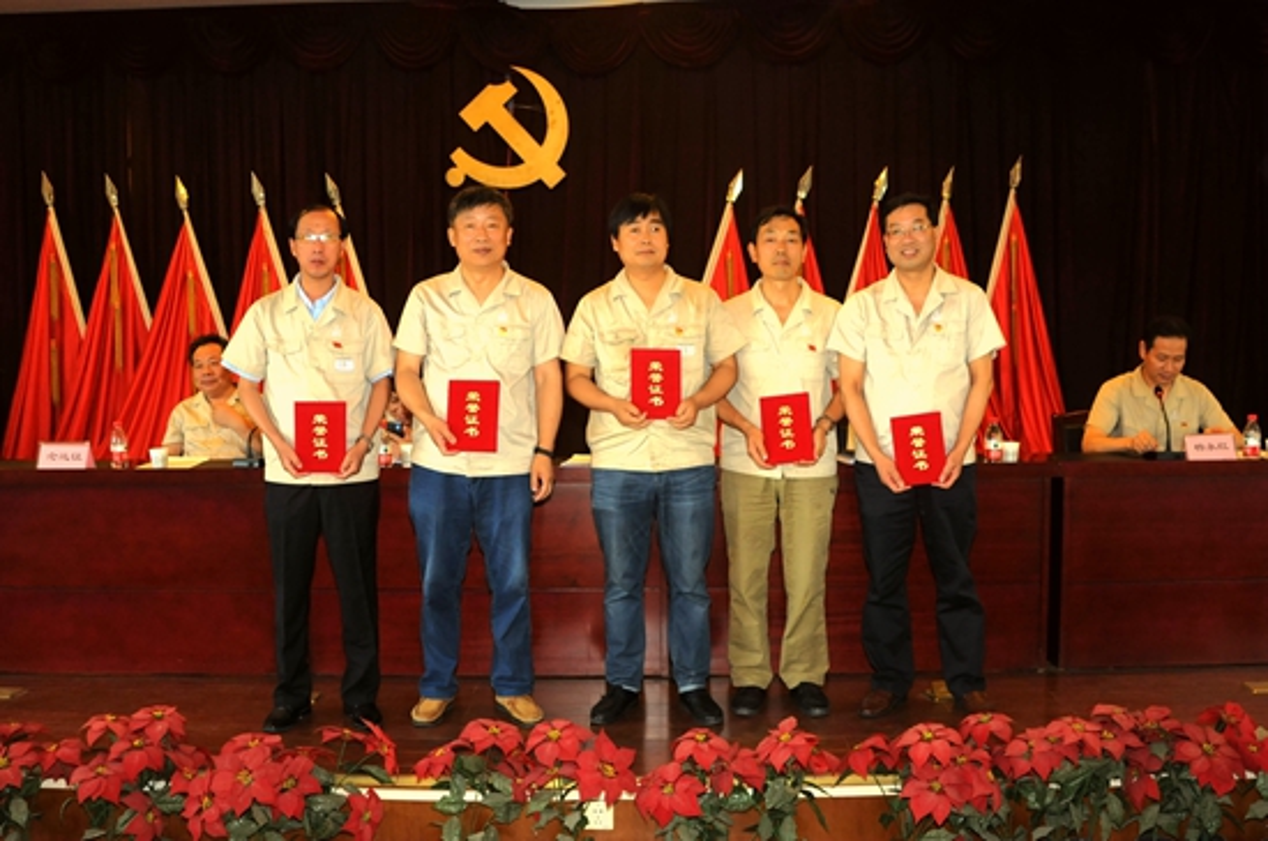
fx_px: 1266
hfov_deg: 53.2
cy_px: 420
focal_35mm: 36
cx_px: 634
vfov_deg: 36.8
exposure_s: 1/100
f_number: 4
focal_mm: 24
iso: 800
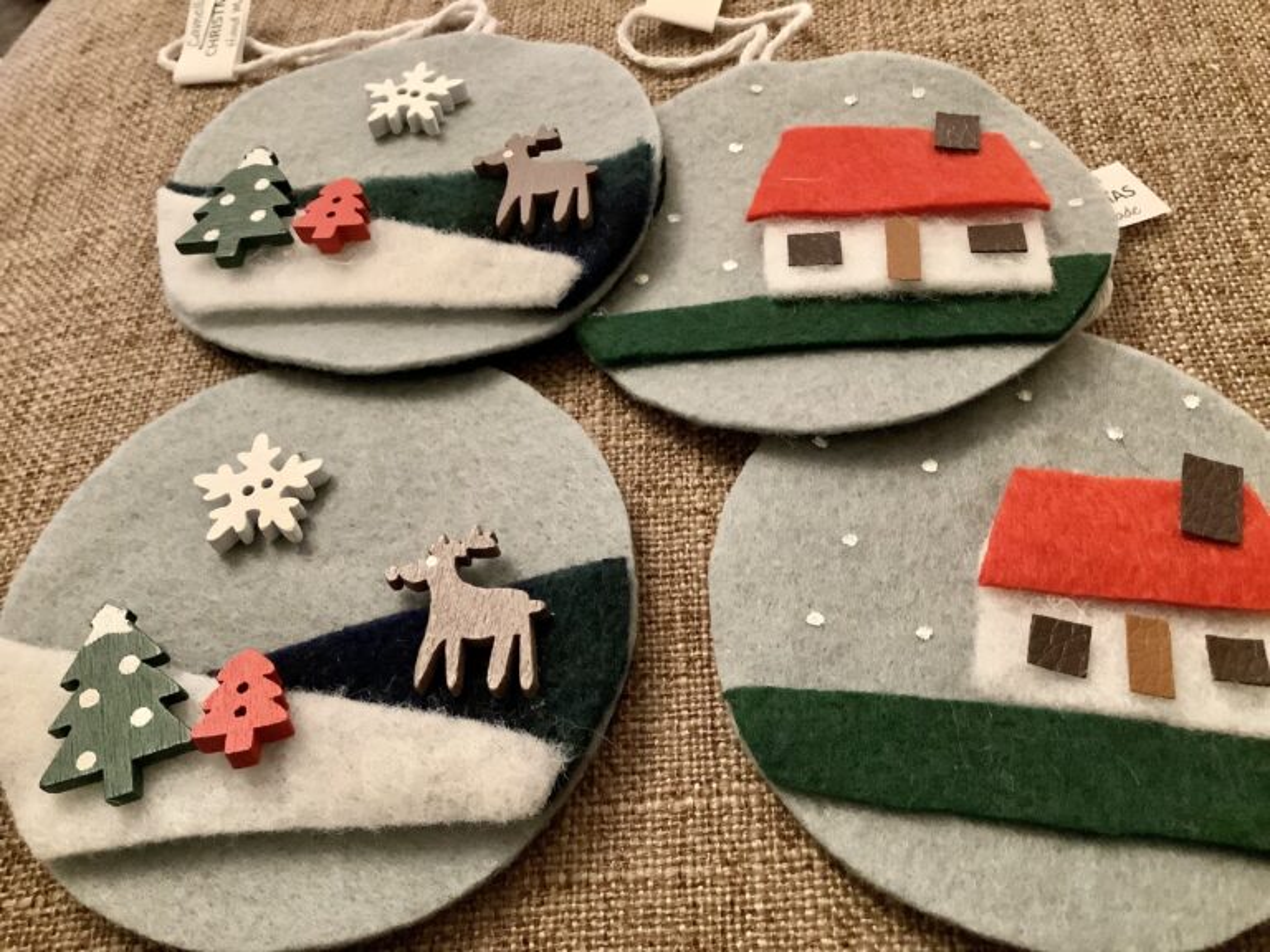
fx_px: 1137
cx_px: 635
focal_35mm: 31
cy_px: 476
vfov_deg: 45.4
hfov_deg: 58.4
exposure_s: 1/25
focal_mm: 3.3
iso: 640
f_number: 2.4
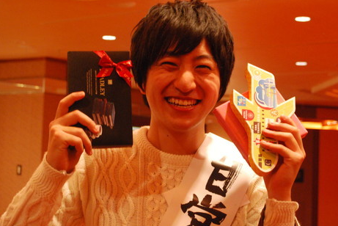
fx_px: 705
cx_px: 196
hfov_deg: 26.9
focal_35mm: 75
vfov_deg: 18.2
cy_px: 109
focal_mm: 36
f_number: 5.3
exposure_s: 1/25
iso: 1600
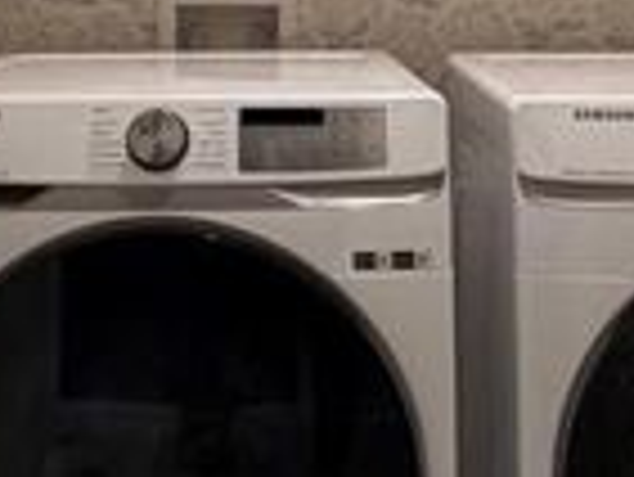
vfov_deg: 20.1
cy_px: -40
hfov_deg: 27.6
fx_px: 1283
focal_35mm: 70
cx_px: 227
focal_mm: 2.22
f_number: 2.2
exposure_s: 1/60
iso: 250
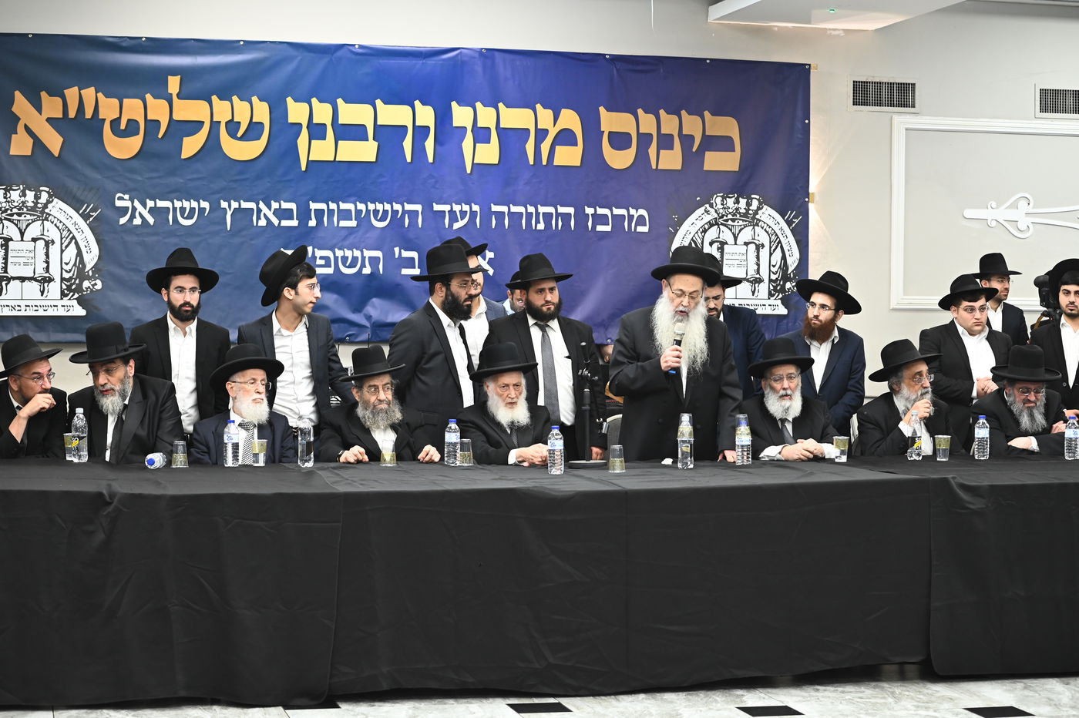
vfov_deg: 19.4
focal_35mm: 70
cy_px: 359
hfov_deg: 28.9
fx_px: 2097
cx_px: 540
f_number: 5
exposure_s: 1/160
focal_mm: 70
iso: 2000
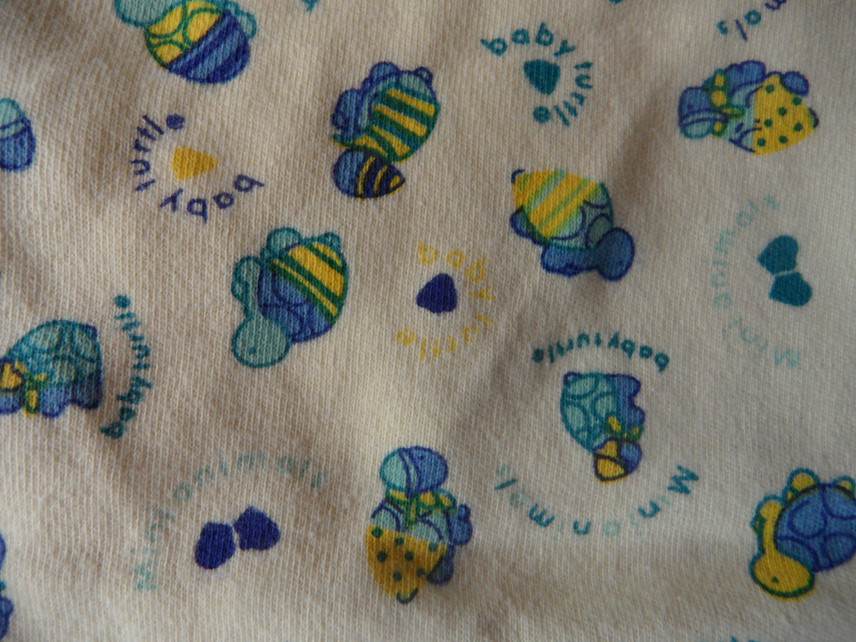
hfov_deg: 71.6
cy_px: 321
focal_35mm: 24
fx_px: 594
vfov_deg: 56.8
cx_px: 428
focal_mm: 4.1
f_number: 2.9
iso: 80
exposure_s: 1/180
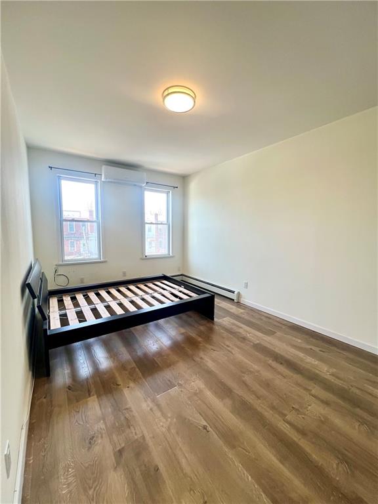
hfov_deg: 89.9
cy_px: 252
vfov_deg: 106.2
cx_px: 189
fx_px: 189
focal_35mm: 13
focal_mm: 1.57
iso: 50
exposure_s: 1/120
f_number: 1.8
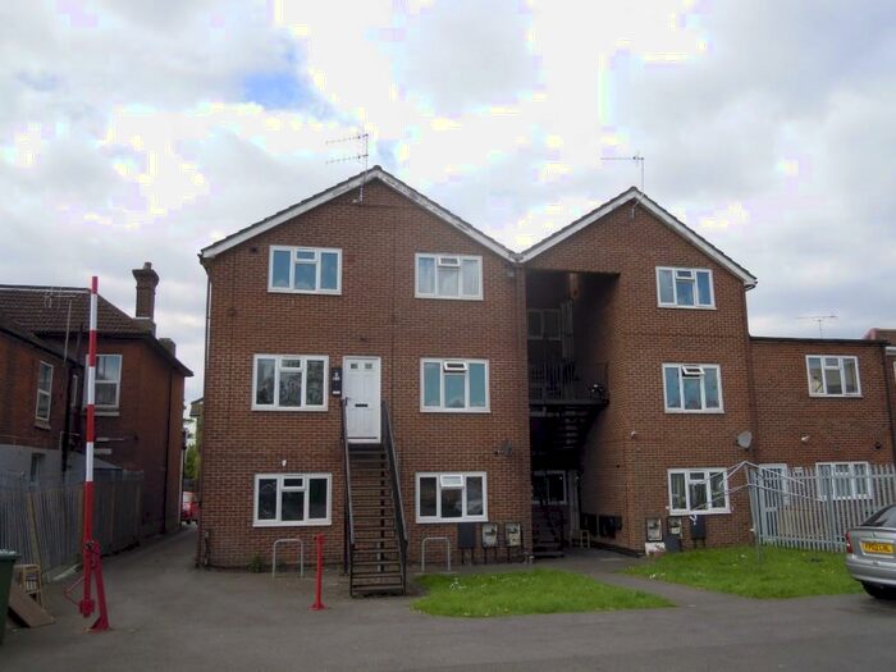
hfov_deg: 63.4
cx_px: 448
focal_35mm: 28
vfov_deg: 49.7
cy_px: 336
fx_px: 725
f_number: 7.6
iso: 100
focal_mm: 5
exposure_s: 1/160
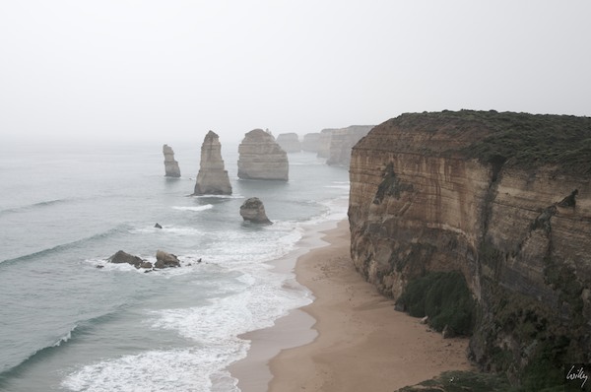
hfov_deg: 43.7
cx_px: 296
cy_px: 196
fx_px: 738
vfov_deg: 29.8
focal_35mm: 45
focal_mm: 30
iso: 250
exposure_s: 1/250
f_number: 8
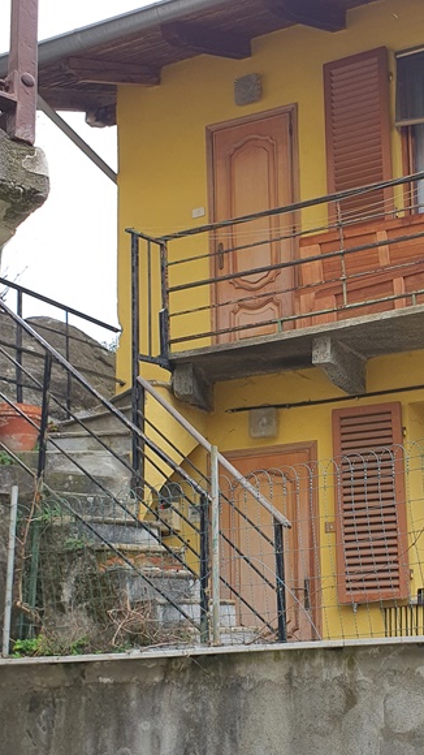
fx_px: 1000
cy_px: 499
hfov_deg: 23.4
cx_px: 369
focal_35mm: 50
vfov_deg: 40.9
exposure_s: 1/178
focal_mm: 4.3
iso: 50
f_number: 2.4
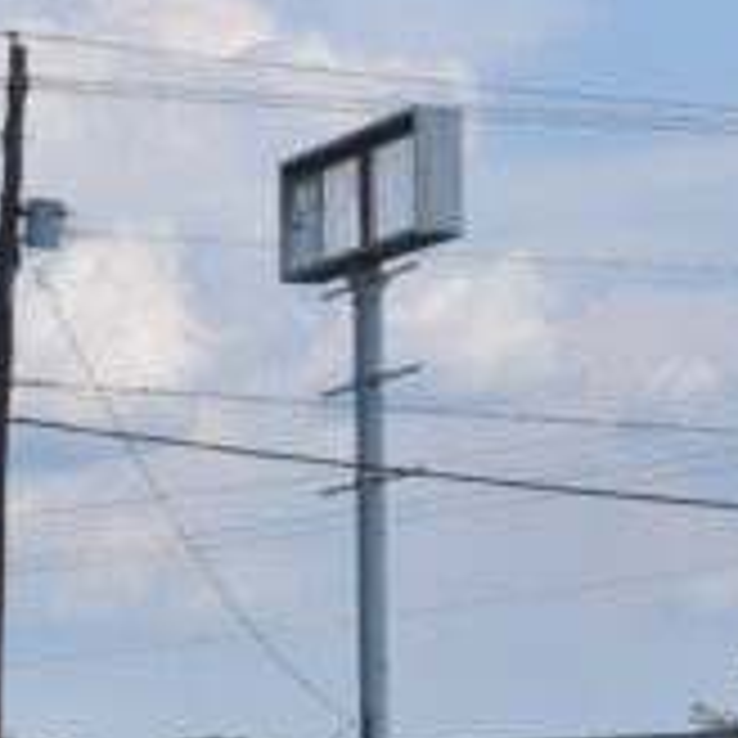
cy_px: 680
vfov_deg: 7.7
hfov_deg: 7.4
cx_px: 1516
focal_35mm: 227
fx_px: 5475
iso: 100
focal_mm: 38
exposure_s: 1/320
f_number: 8
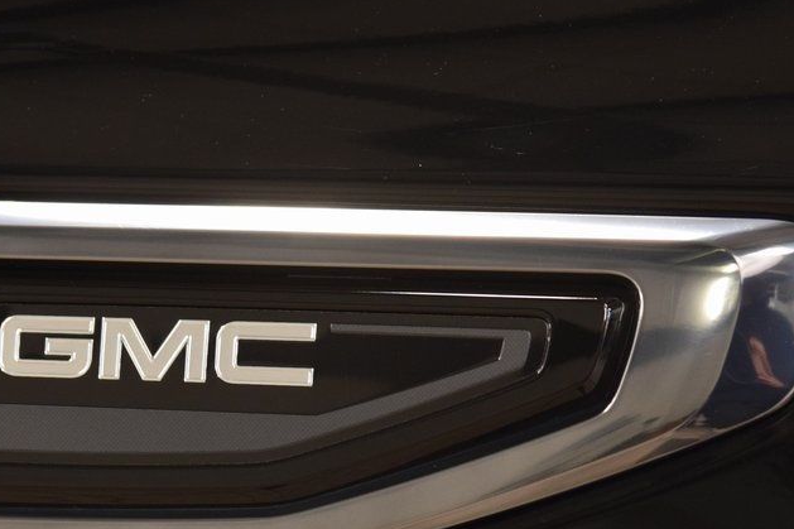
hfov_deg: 12.0
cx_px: 290
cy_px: 357
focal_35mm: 171
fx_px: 3770
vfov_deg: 8.0
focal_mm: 70
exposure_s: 1/30
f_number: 7.1
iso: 1600
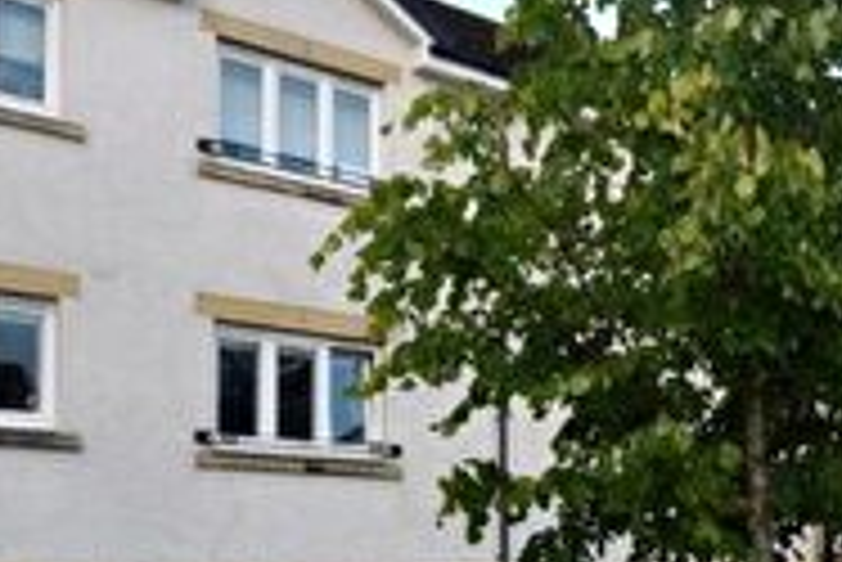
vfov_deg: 23.5
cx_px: 801
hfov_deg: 33.2
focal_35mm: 56
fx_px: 1311
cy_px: 513
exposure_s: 1/125
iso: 100
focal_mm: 10
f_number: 5.6
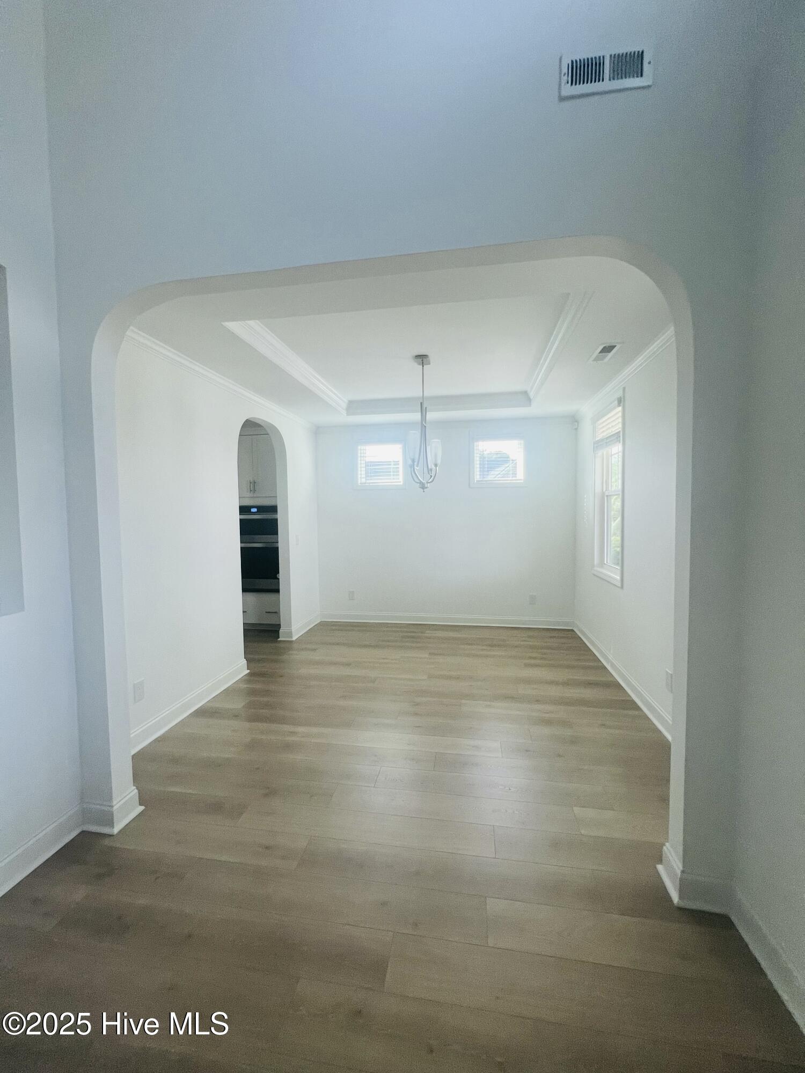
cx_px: 402
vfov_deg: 106.2
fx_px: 403
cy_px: 536
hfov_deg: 89.9
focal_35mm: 13
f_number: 1.8
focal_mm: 1.57
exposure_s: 1/120
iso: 125
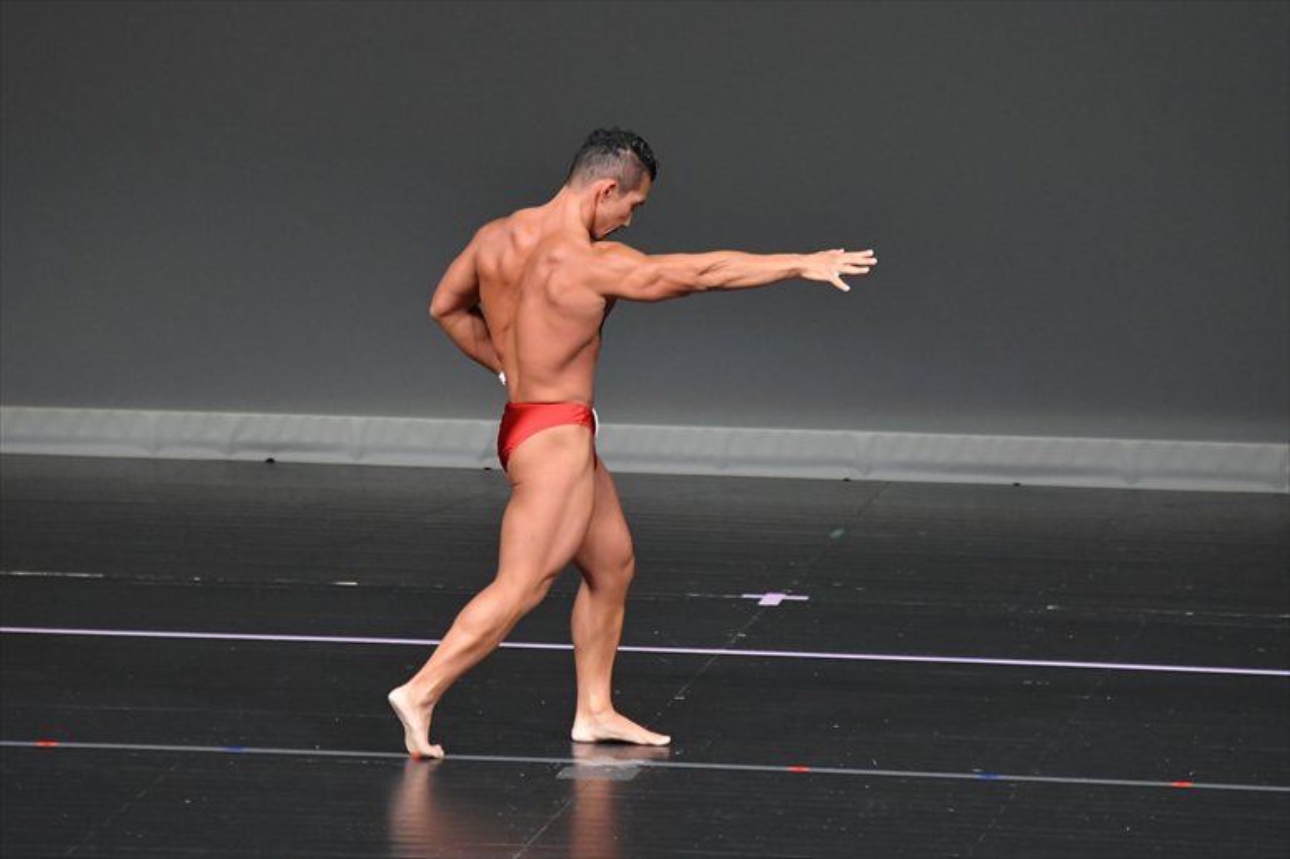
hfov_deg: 6.0
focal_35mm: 345
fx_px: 12357
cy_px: 430
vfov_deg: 4.0
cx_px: 645
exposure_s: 1/400
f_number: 5.6
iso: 4000
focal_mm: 230
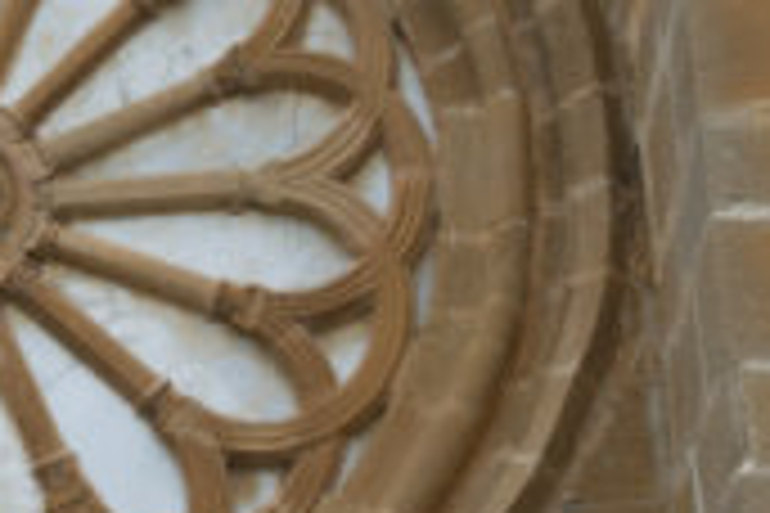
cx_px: -41
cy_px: 137
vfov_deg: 11.1
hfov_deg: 16.2
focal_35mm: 123
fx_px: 2631
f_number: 11
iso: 1600
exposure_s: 1/640
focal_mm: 28
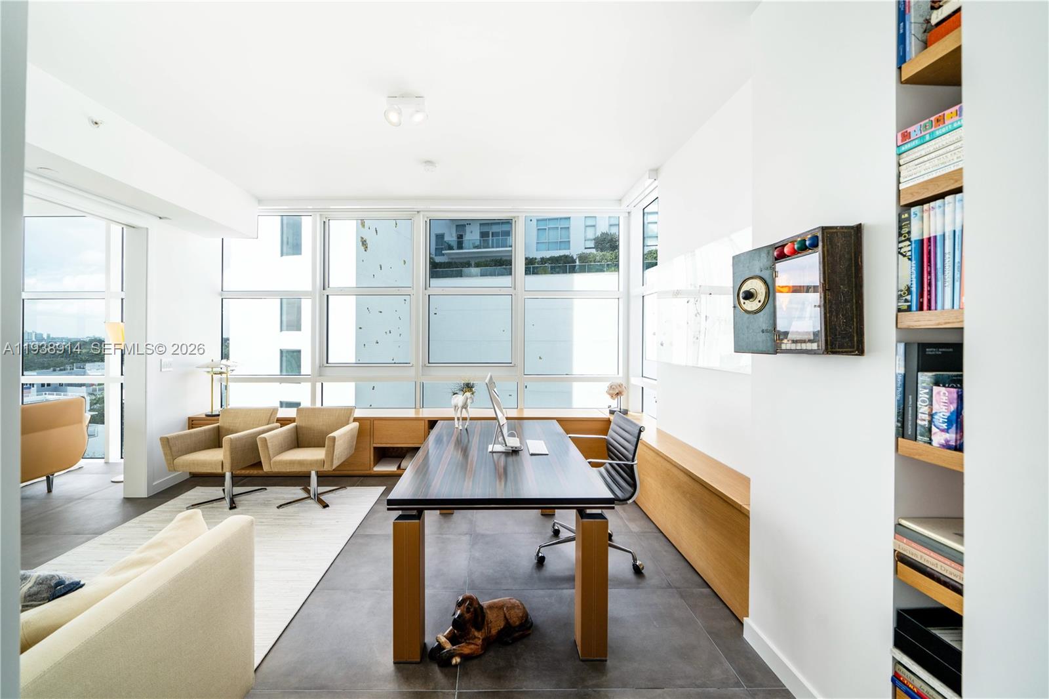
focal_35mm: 12
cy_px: 350
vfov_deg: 90.0
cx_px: 524
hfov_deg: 112.6
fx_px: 350
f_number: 5.6
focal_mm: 12
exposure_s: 1/350
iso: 125
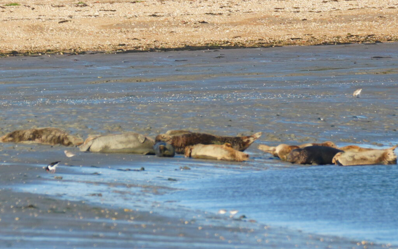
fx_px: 5826
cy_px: 124
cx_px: 199
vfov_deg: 2.4
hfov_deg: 3.9
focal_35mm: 537
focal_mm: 350
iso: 160
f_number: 6.3
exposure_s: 1/500
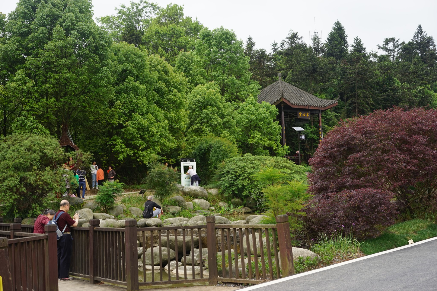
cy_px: 146
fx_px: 668
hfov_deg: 36.2
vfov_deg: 24.6
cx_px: 218
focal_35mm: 55
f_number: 7.1
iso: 100
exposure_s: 1/80
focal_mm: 55
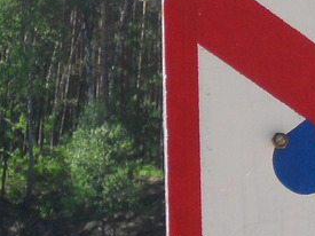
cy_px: 239
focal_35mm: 425
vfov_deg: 3.5
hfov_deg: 4.6
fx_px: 3866
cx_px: 493
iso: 80
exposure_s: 1/250
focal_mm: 18.9
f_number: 5.2
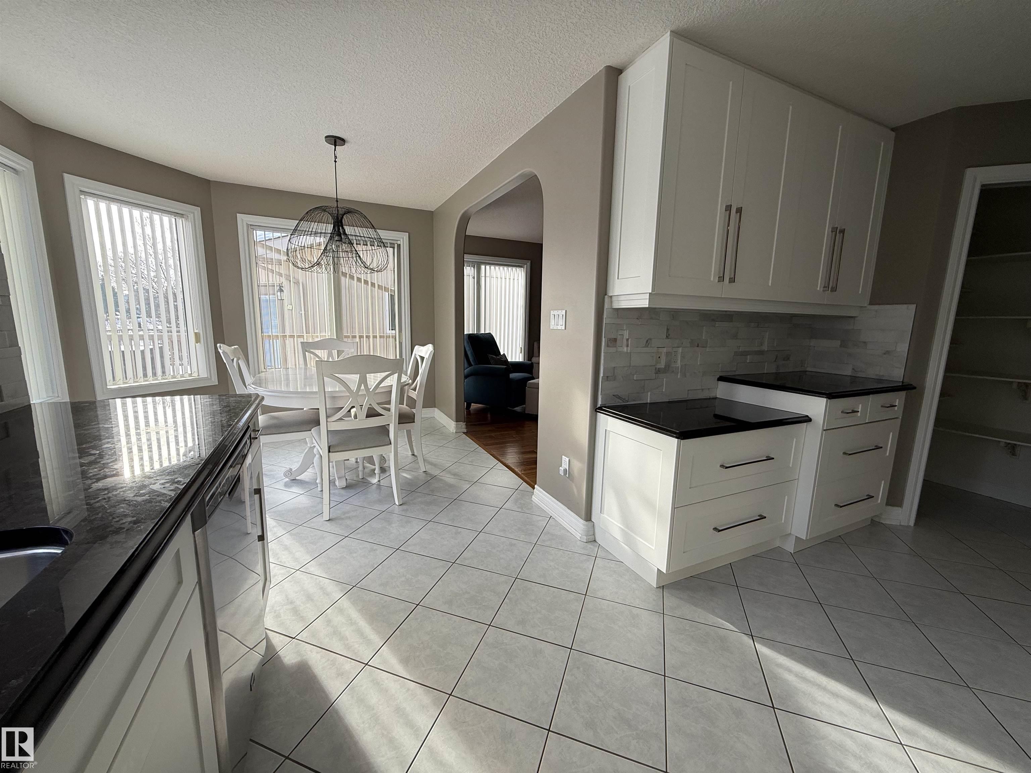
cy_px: 386
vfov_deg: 85.7
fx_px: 417
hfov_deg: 102.1
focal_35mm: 14
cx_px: 516
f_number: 2.2
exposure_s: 1/160
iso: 50
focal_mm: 2.22
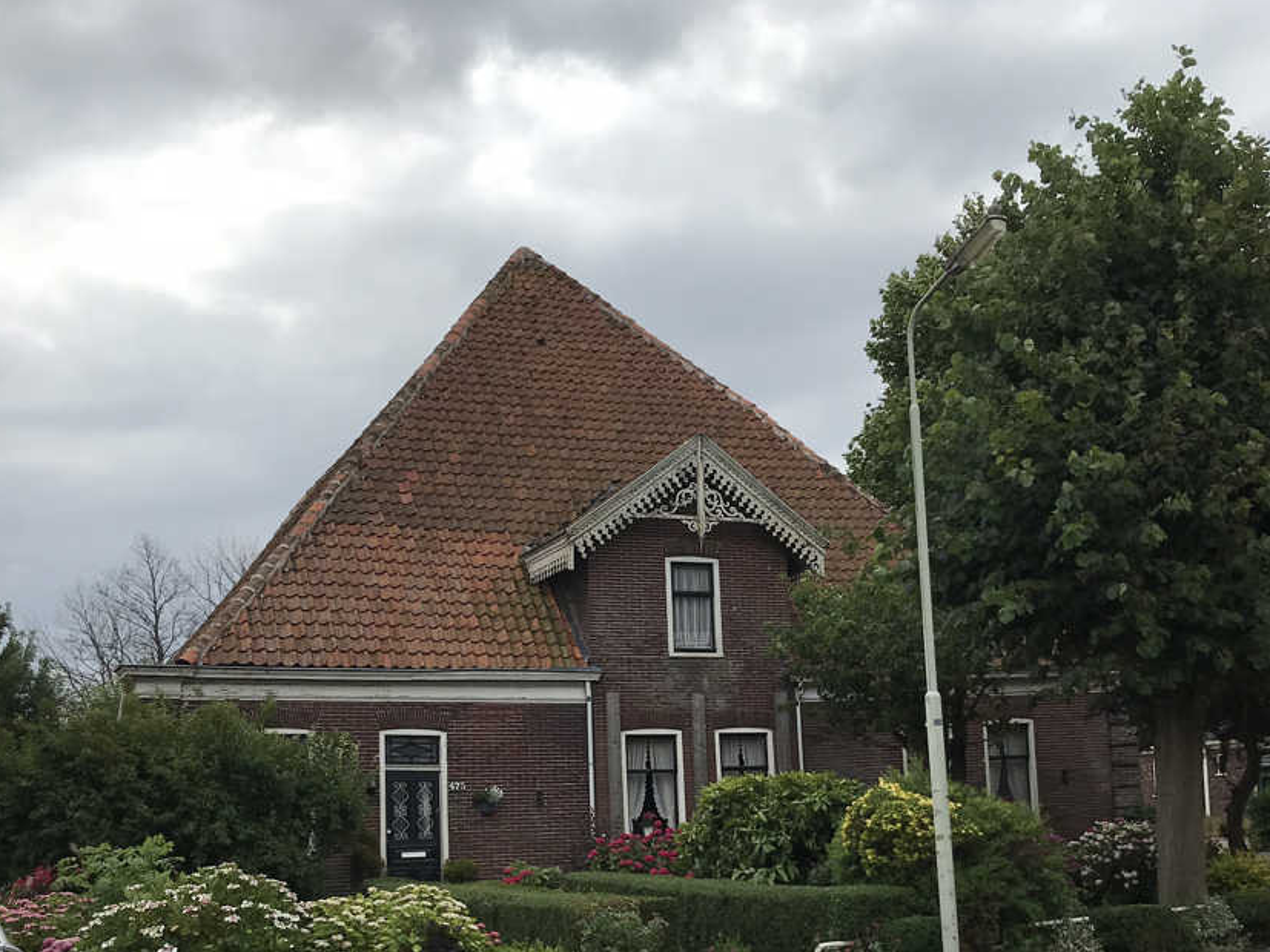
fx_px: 1614
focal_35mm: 44
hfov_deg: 42.9
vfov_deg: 32.3
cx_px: 709
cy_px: 707
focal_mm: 3.99
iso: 20
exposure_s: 1/3425
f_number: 1.8
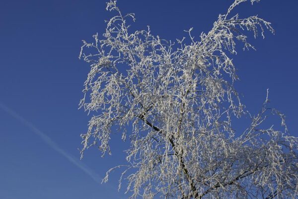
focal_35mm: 45
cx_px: 149
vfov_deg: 30.0
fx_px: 373
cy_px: 100
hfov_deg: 43.5
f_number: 9
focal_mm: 30
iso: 100
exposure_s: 1/250
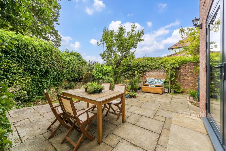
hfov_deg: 104.3
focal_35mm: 14
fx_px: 88
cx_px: 113
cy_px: 76
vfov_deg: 81.2
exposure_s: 1/200
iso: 400
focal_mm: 14
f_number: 14
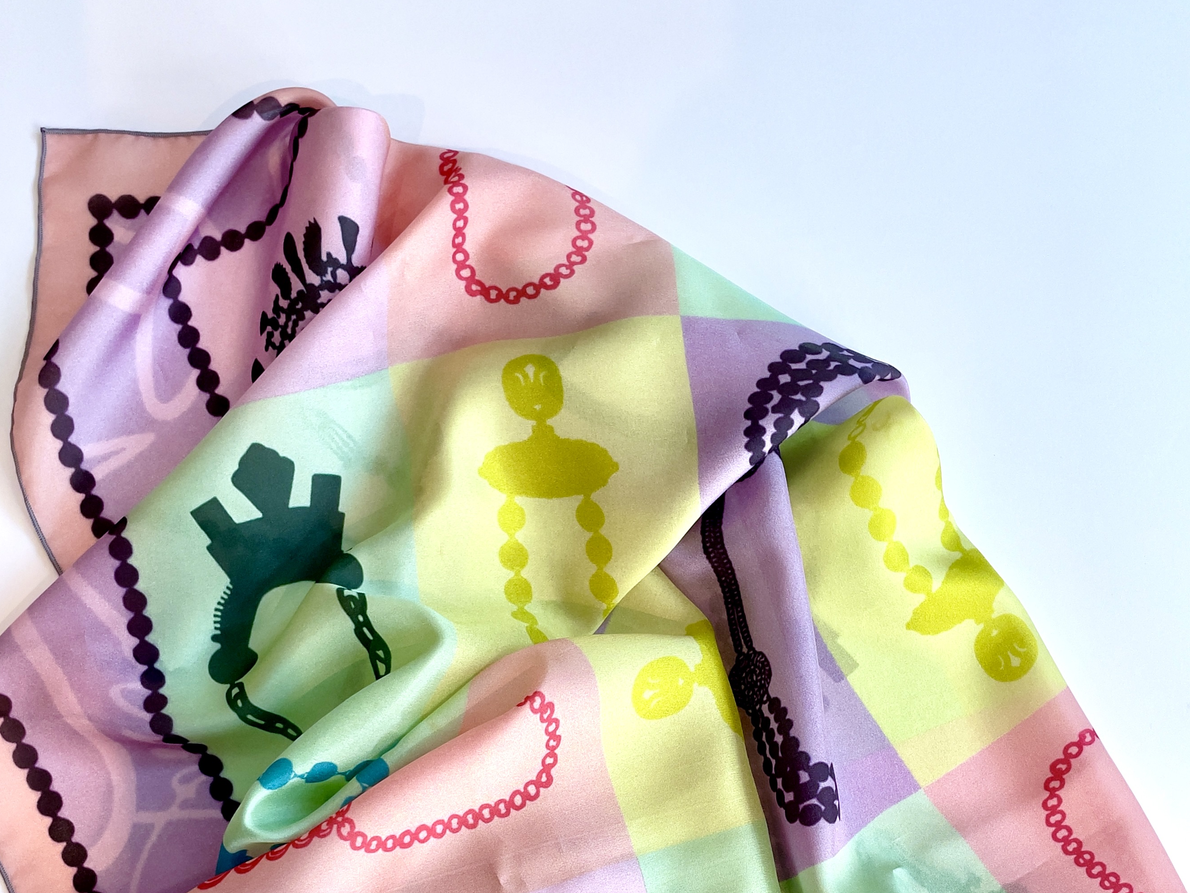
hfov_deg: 52.6
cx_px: 591
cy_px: 783
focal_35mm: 35
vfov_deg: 38.3
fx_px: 1203
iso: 64
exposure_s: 1/60
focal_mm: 4.2
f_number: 1.6
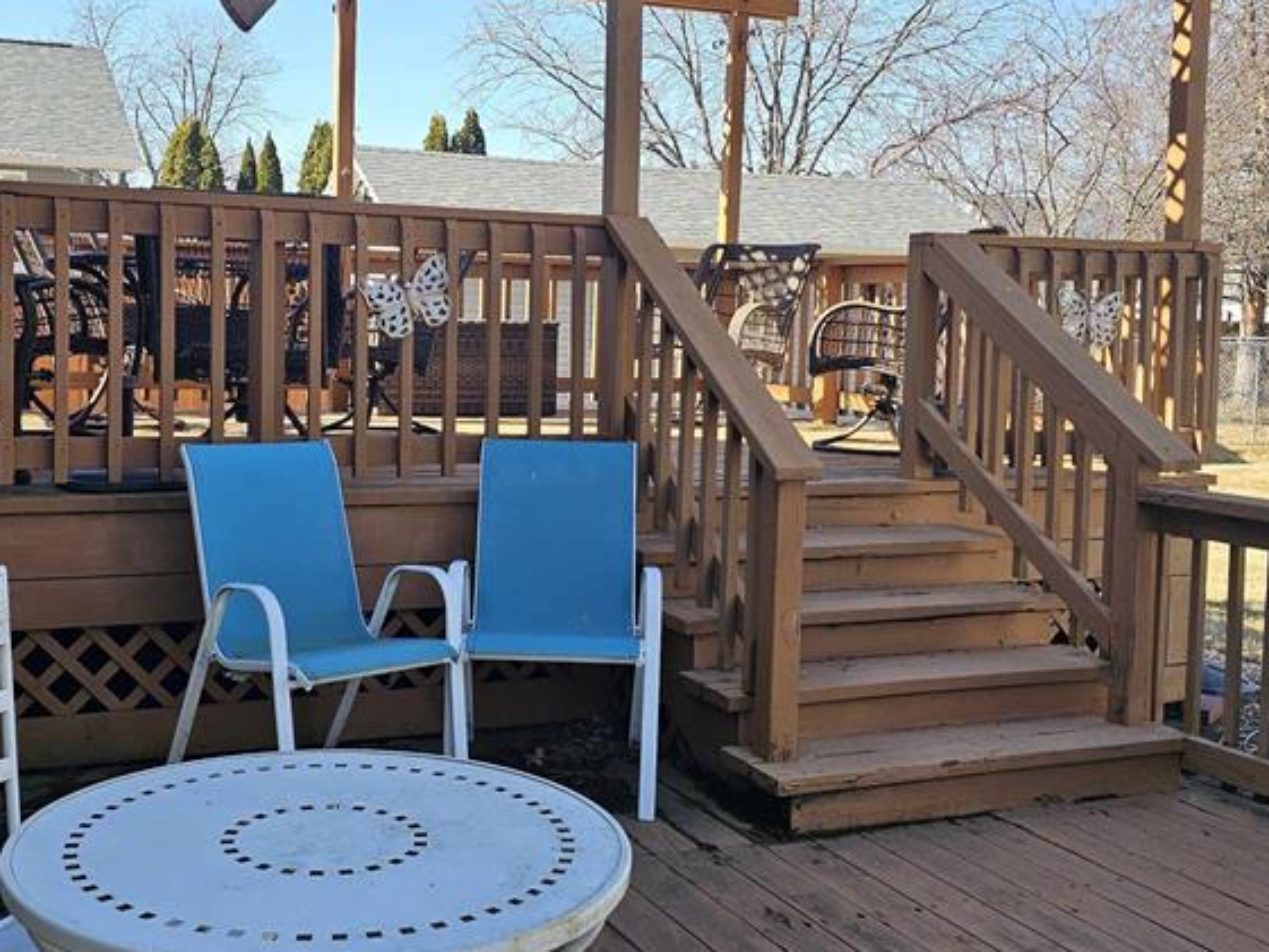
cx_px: 495
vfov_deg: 34.3
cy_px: 414
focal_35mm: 42
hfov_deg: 44.5
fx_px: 1540
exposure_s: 1/270
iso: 10
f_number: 1.7
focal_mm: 6.3
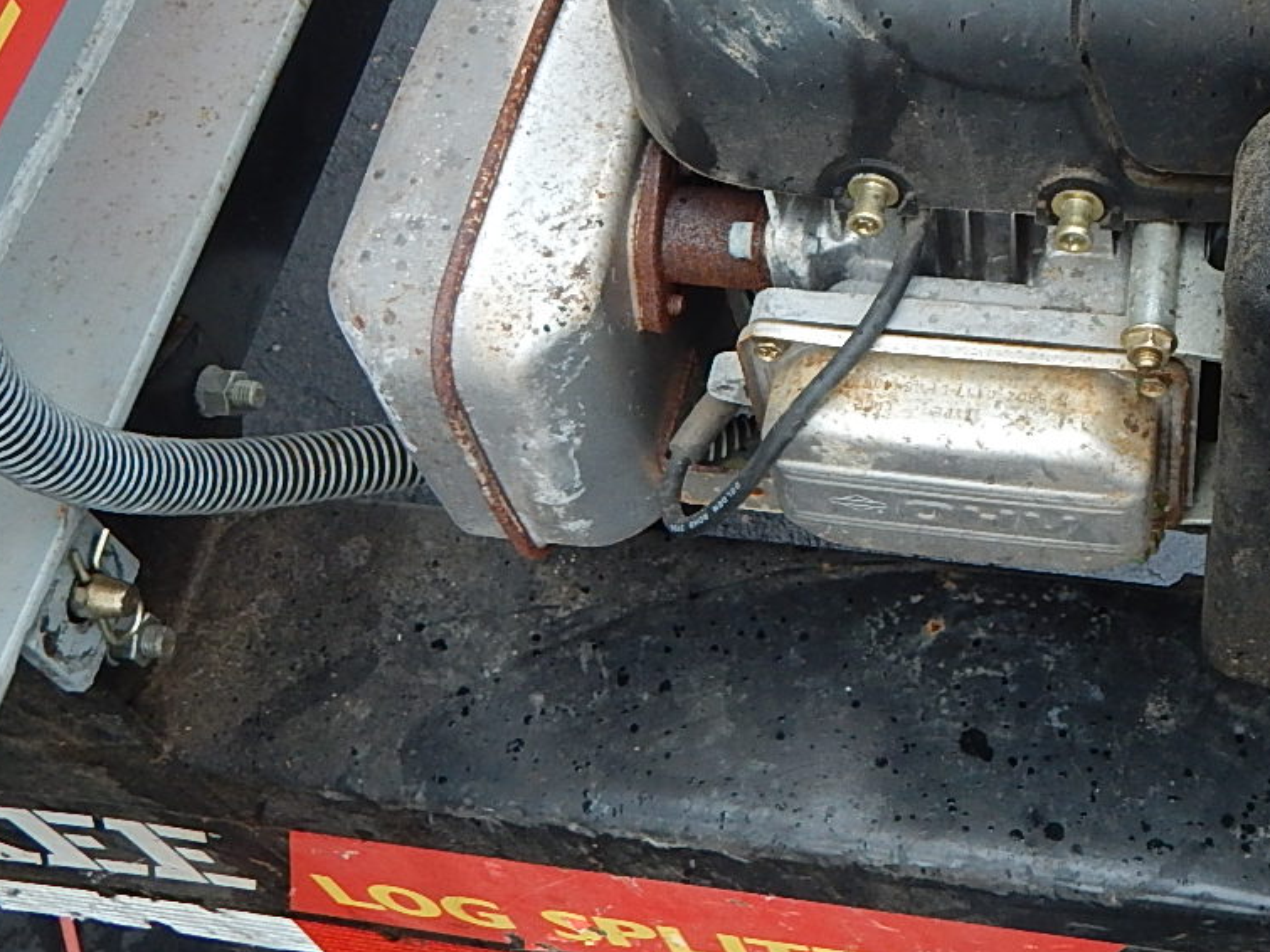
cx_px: 865
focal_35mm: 53
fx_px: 1944
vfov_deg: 26.9
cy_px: 160
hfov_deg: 35.8
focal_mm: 4.5
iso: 200
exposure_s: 1/250
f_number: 3.1
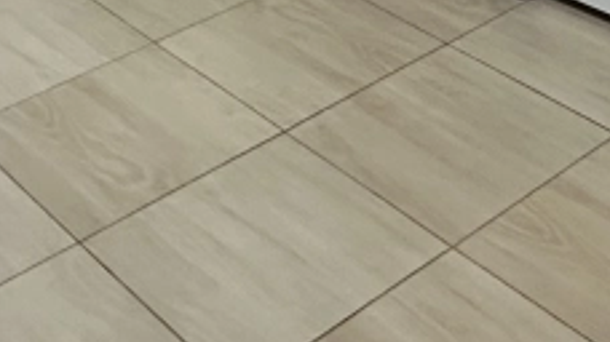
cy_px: -506
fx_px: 1358
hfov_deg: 25.3
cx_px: 372
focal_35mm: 84
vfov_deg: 11.6
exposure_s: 1/50
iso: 320
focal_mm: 2.22
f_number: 2.2
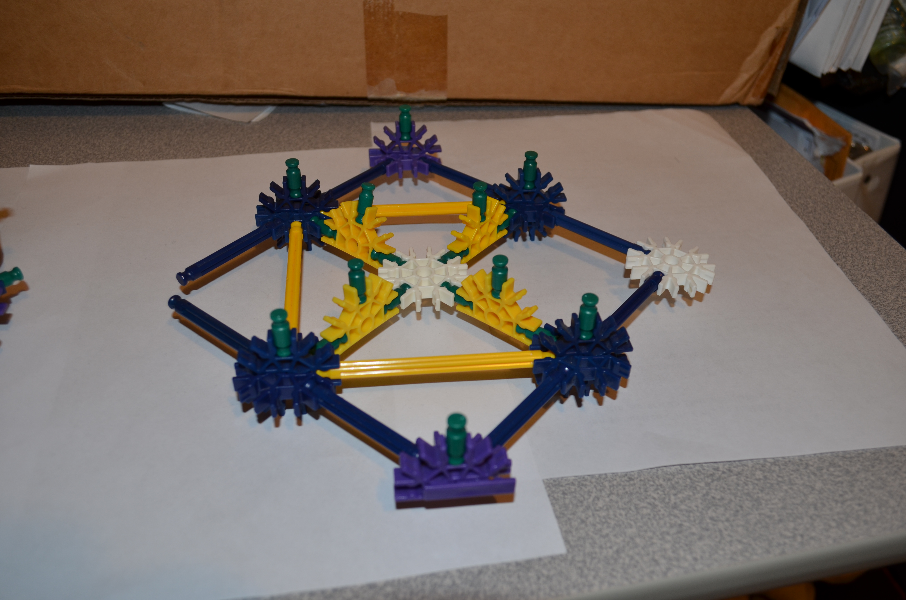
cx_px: 453
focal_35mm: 33
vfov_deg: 39.8
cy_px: 300
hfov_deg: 57.3
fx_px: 829
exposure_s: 1/30
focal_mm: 22
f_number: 5.6
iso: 200
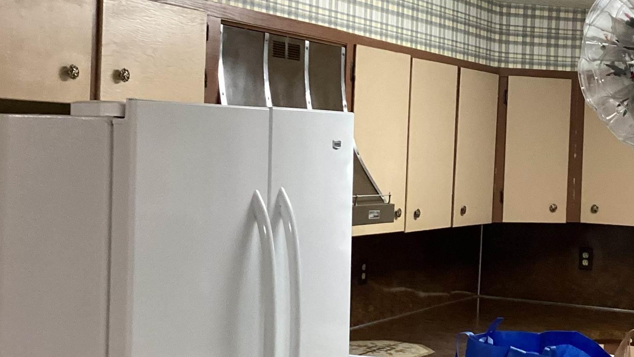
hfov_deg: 30.6
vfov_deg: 17.7
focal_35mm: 68
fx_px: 1143
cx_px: 456
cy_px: 174
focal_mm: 3.3
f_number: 2.4
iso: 250
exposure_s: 1/60
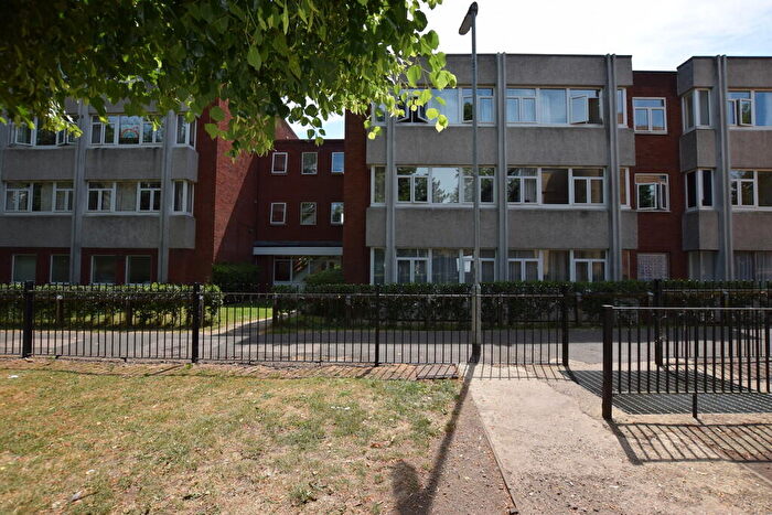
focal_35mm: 15
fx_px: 322
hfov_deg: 100.4
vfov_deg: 77.4
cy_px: 258
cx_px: 386
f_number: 7.1
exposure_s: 1/200
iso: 100
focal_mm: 10
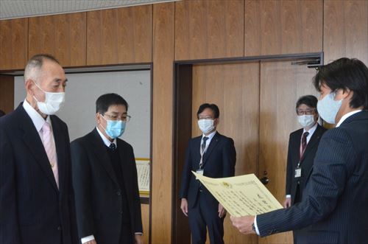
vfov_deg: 17.4
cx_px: 184
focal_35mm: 78
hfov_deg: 26.0
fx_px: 796
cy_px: 122
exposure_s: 1/30
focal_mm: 52
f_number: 25
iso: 3200
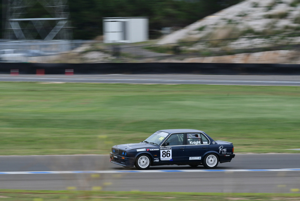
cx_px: 150
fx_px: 3251
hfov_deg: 5.3
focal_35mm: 390
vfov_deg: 3.5
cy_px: 100
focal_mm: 260
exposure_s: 1/100
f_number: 13
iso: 200
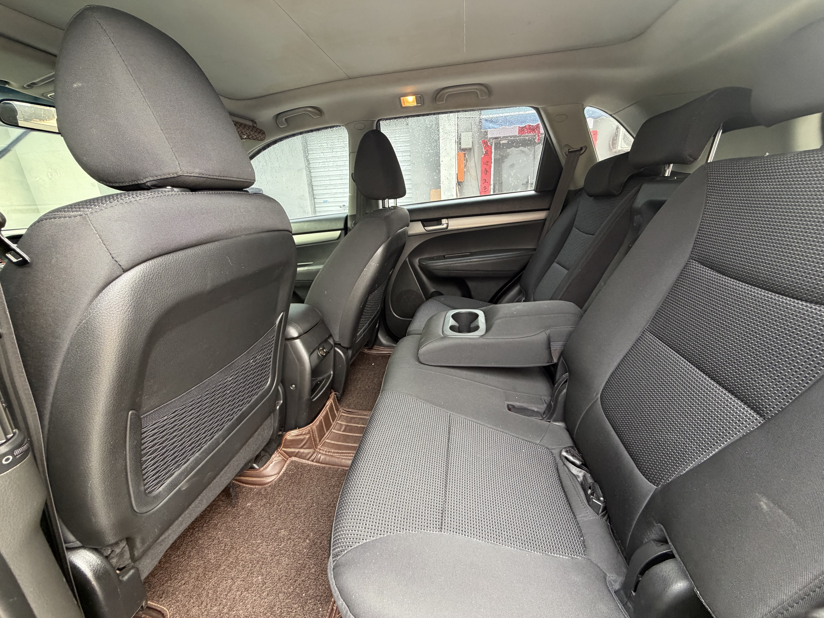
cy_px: 309
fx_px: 333
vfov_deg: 85.7
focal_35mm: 14
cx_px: 412
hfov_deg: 102.1
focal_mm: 2.22
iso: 320
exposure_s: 1/121
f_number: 2.2
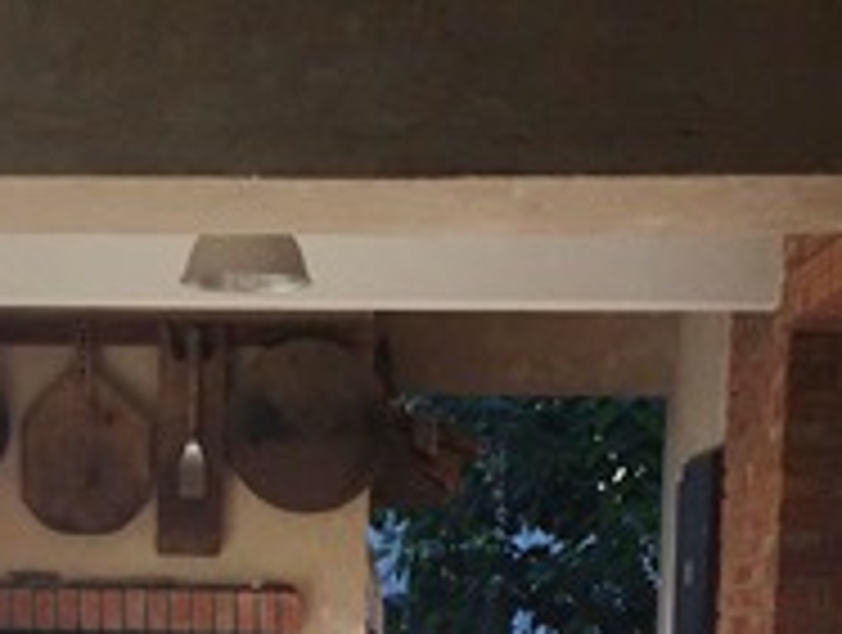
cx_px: 230
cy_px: 1075
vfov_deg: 13.7
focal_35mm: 99
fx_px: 2413
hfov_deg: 19.7
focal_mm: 4.15
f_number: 2.2
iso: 32
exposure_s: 1/329
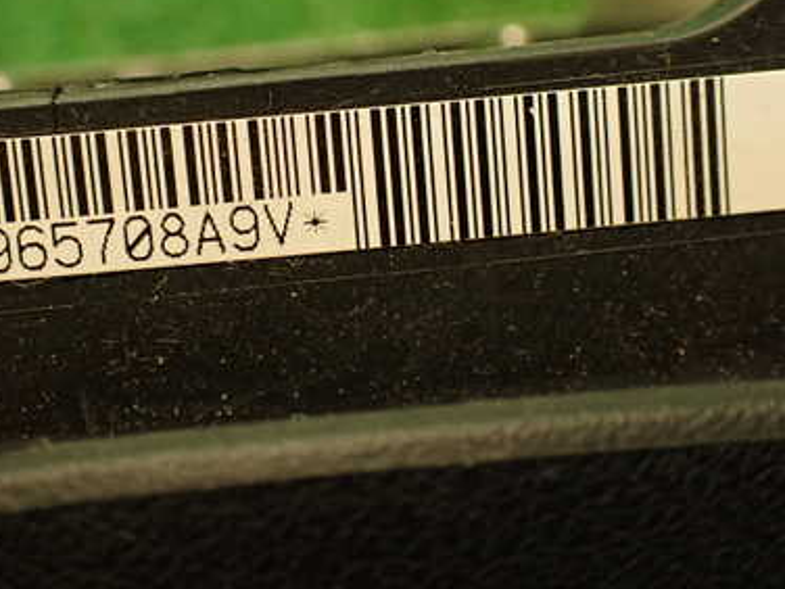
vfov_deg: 28.4
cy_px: 207
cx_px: 278
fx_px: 1157
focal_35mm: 51
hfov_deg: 37.2
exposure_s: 1/30
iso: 320
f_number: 2.4
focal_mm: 5.79
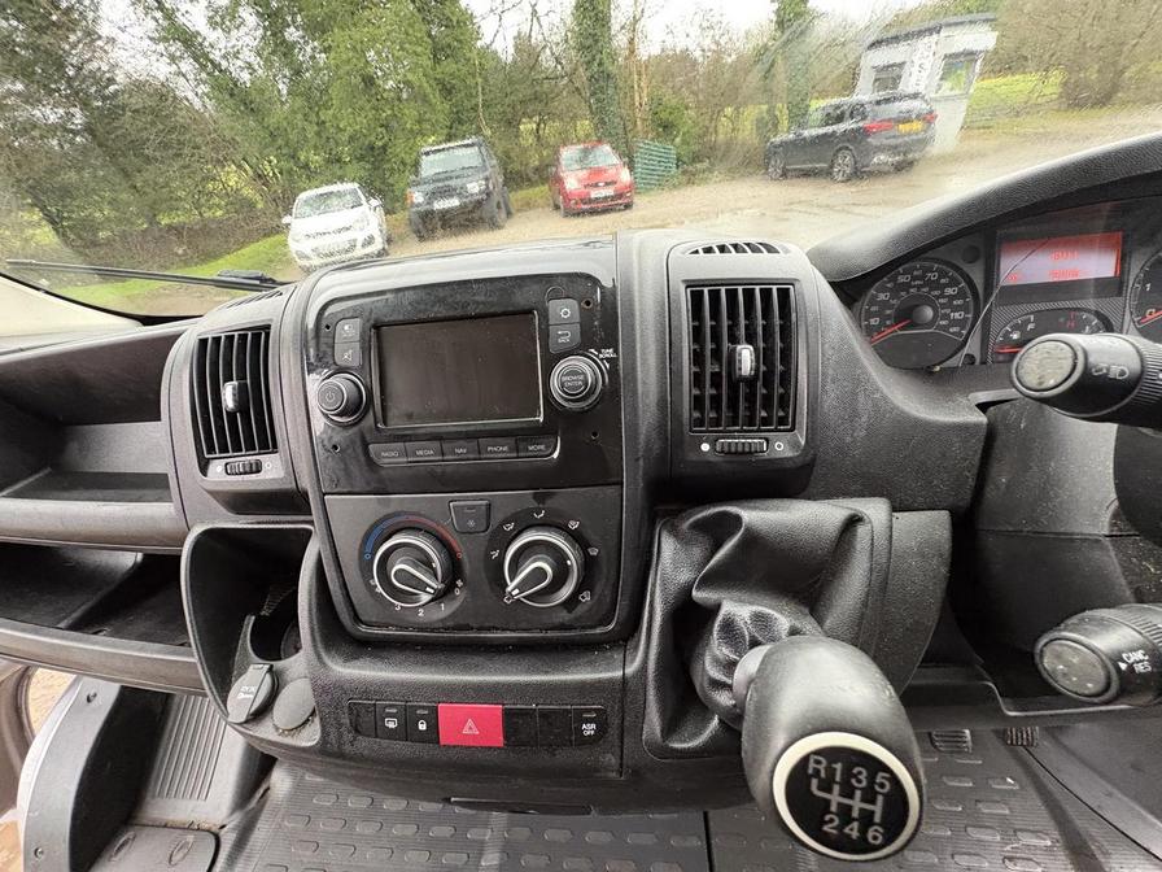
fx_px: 470
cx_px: 581
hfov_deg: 102.1
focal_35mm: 14
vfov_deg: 85.7
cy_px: 436
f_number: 2.2
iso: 640
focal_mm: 2.22
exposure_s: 1/60
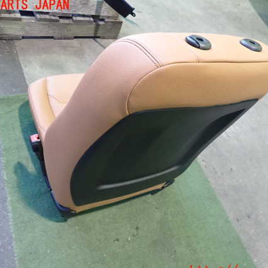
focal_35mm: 31
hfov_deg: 52.5
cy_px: 138
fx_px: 272
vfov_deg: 52.5
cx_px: 143
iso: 1250
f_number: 2
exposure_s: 1/80
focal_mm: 4.5
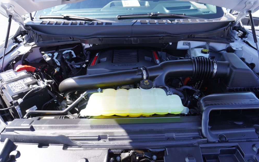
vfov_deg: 49.3
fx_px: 177
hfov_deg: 72.5
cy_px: 81
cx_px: 130
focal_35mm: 25
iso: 100
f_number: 4.5
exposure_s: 1/100
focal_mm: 16
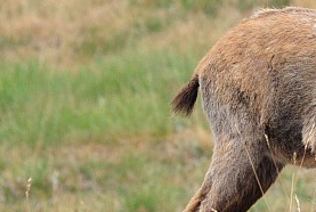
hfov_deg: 1.4
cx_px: 258
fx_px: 12685
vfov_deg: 1.0
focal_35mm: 1442
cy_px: 21
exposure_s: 1/500
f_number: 11
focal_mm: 500
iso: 1600
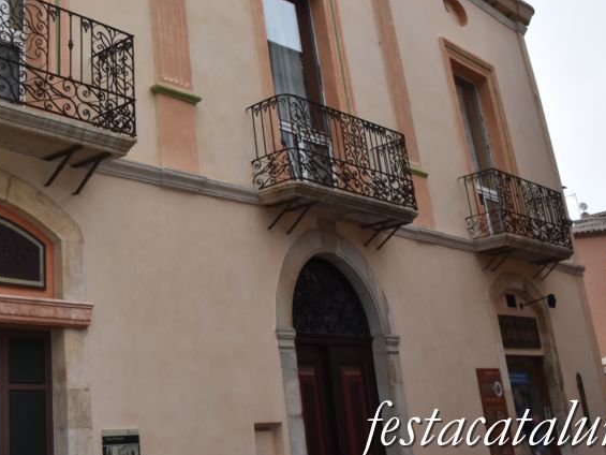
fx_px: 823
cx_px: 138
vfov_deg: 30.2
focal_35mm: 47
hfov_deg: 39.2
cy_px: 99
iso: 500
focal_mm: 18
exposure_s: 1/250
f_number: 18
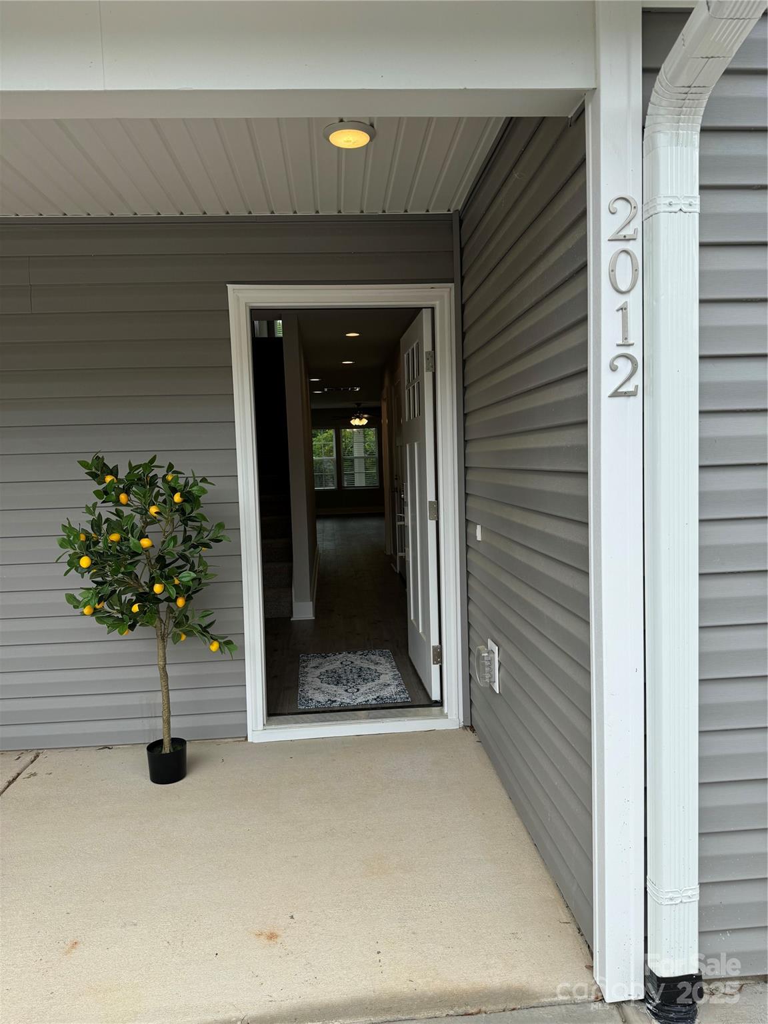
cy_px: 512
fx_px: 710
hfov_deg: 56.8
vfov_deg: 71.6
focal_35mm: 24
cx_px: 384
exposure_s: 1/1172
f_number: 1.78
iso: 80
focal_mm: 6.76
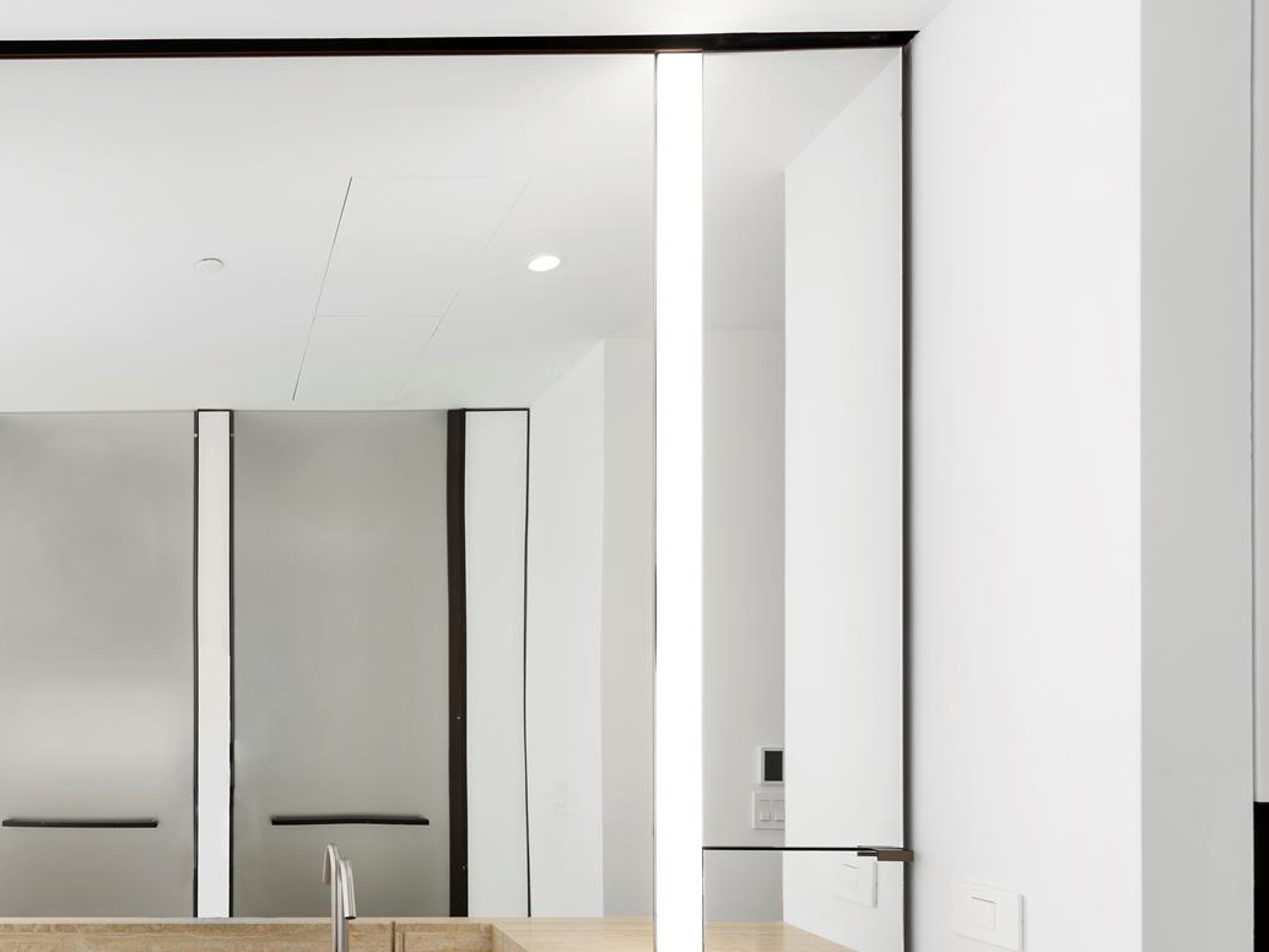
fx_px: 917
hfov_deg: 61.7
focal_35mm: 25
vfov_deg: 52.3
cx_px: 201
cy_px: 723
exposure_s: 1/8
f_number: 8
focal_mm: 14
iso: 100
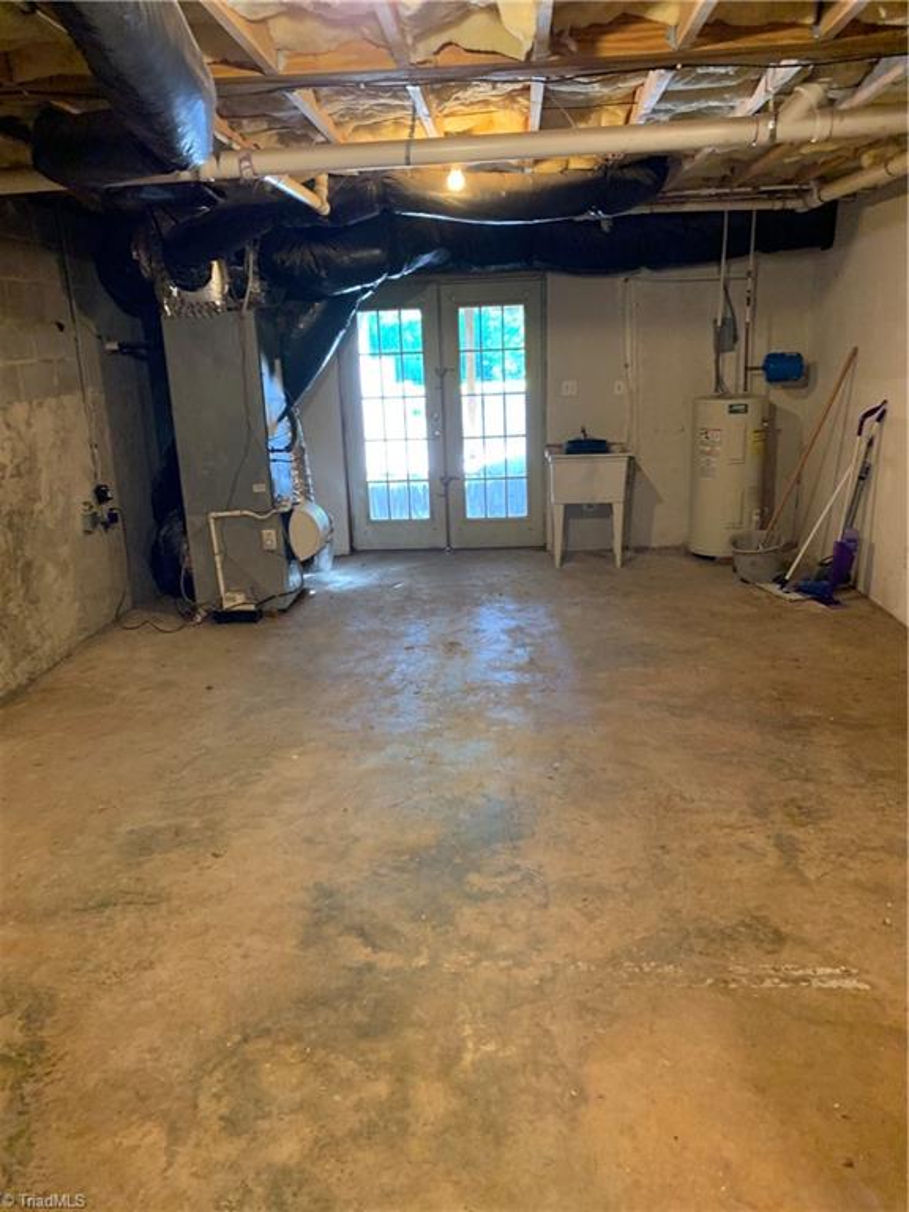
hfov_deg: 53.1
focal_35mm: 26
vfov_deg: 67.3
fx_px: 910
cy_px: 606
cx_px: 454
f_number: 1.8
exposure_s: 1/30
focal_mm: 4.25
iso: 500
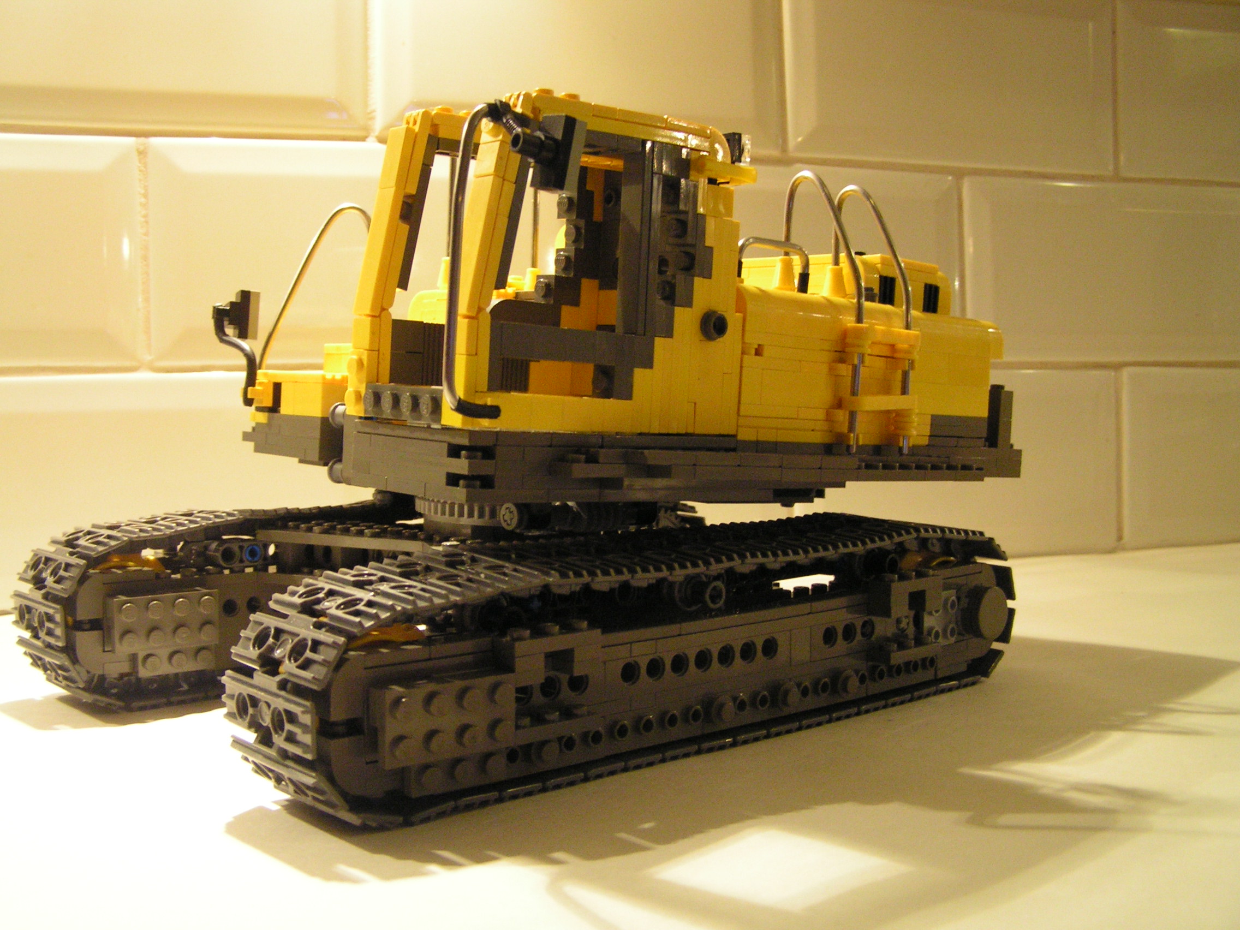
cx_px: 620
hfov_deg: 49.0
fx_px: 1361
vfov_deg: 37.7
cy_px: 465
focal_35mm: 38
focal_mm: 6.3
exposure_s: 1/13
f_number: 2.8
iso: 200
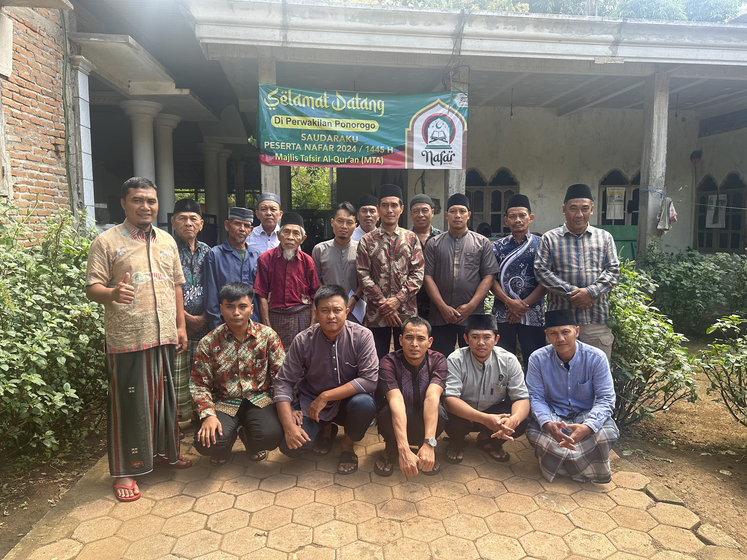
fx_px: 518
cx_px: 374
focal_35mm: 24
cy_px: 280
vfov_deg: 56.8
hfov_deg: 71.6
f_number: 1.78
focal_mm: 6.86
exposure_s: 1/587
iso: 80
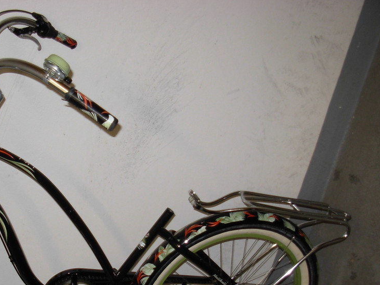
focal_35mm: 55
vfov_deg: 26.3
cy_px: 205
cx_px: 120
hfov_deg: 34.5
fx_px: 604
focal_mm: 6.3
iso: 79
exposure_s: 1/22.6
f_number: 2.9
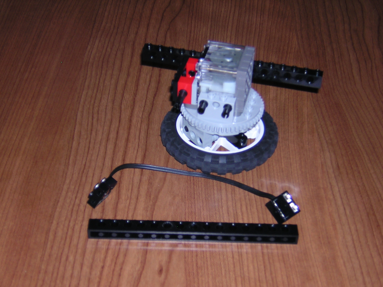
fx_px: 730
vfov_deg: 22.3
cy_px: 144
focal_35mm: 66
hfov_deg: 29.4
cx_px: 192
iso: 100
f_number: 3.5
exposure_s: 1/60.1
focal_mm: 8.6
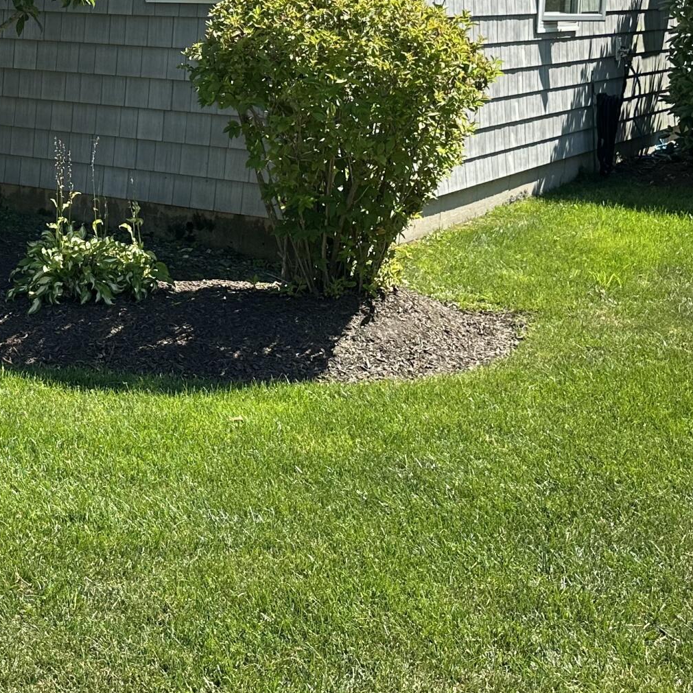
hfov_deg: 26.4
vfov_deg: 26.5
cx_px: 64
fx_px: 1427
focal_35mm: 63
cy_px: 86
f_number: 1.78
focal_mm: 6.86
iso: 80
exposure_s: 1/1495
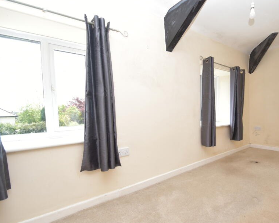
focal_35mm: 19
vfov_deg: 70.8
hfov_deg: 80.4
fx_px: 157
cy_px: 118
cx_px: 187
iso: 180
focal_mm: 10
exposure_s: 1/200
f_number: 4
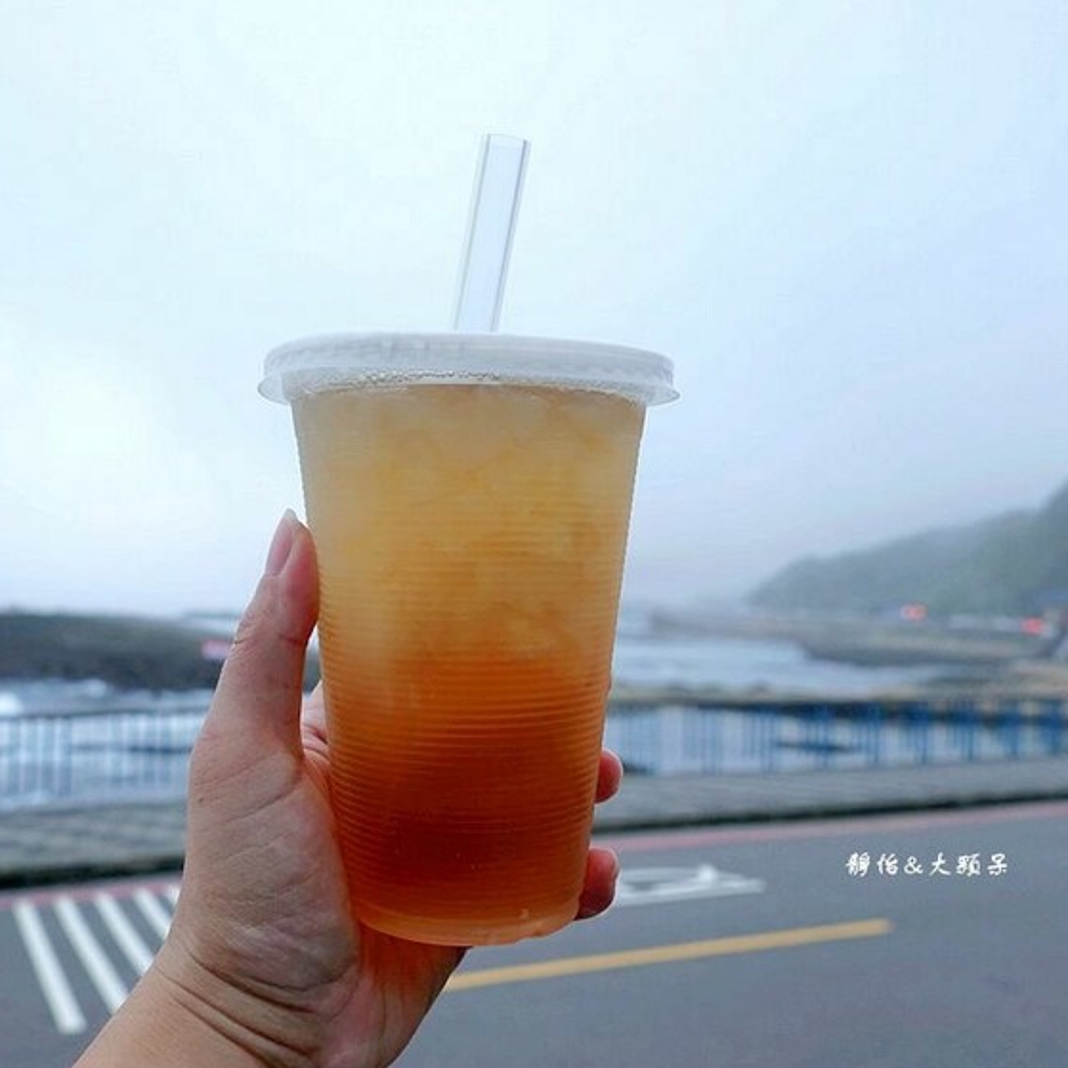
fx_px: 1082
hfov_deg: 51.9
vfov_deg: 52.5
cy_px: 539
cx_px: 395
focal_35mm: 31
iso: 125
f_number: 2.8
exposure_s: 1/60
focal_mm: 9
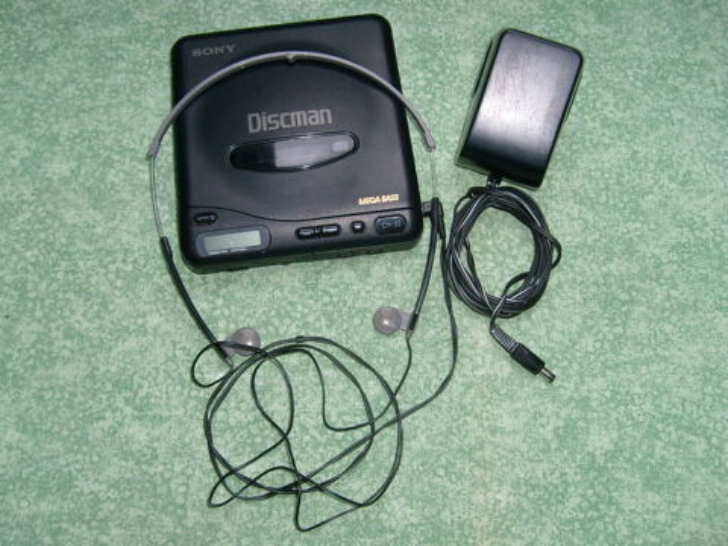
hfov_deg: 52.6
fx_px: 736
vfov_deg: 40.7
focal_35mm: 35
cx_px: 364
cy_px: 273
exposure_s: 1/45
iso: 100
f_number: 2.8
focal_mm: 5.8
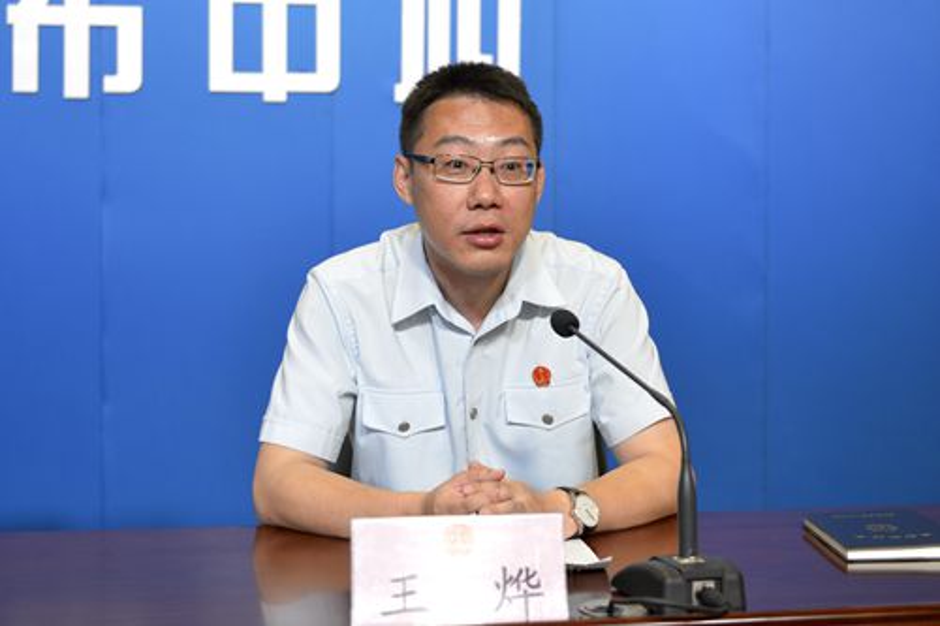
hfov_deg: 54.5
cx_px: 470
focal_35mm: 35
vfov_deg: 37.8
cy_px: 313
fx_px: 914
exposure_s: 1/125
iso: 800
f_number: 2.8
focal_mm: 35
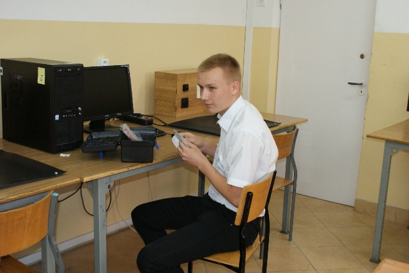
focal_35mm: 42
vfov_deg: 31.9
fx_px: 477
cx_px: 204
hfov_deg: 46.4
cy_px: 136
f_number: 5
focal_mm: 28
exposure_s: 1/80
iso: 400
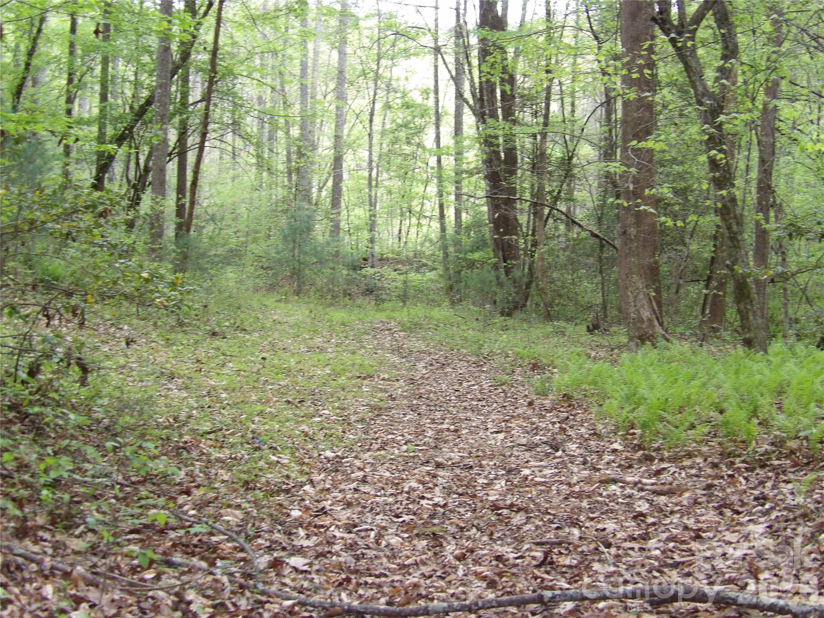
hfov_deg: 41.2
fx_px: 1095
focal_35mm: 46
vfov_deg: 31.5
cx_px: 412
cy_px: 309
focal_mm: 8.2
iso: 200
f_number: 3.8
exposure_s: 1/33
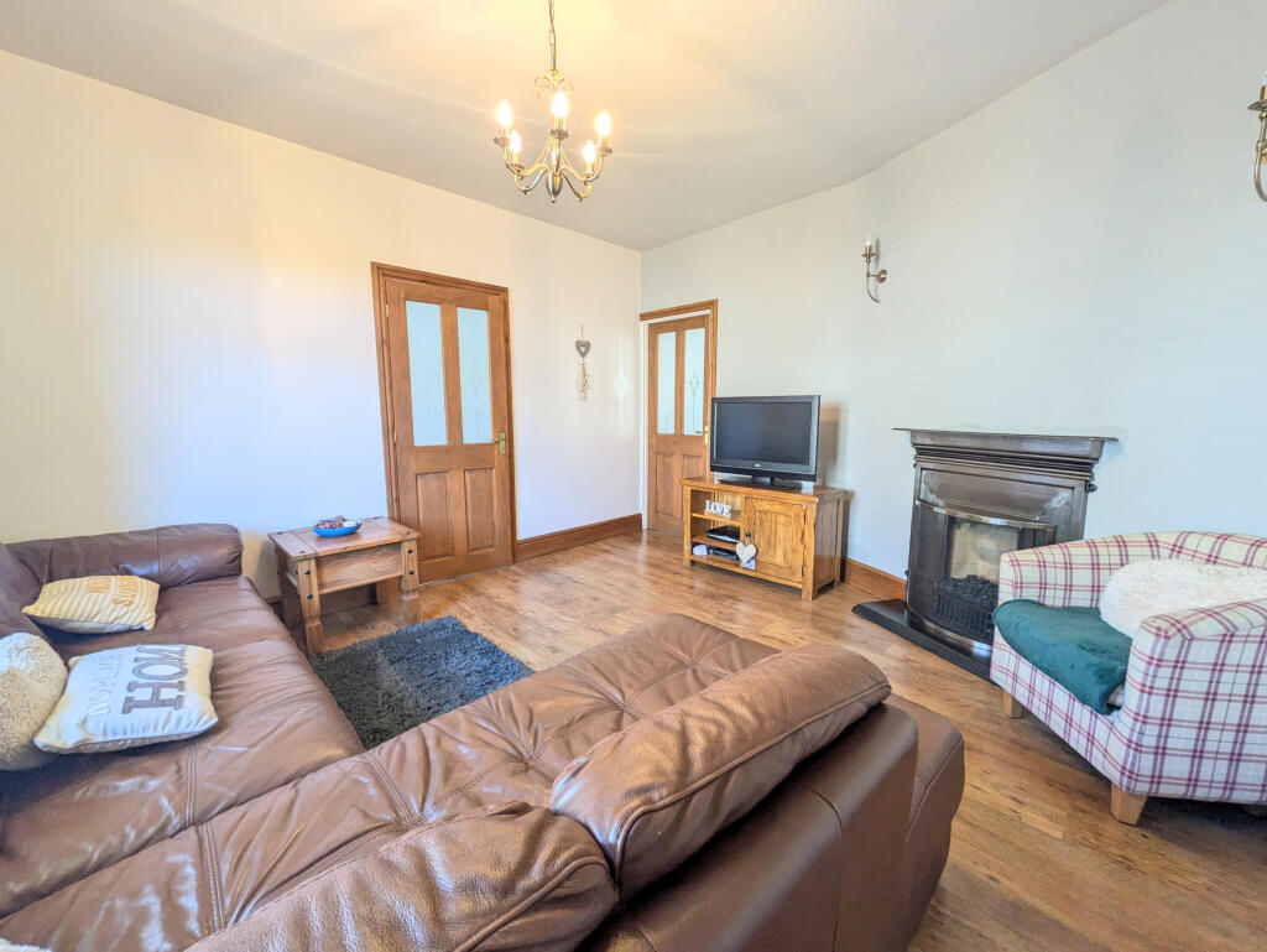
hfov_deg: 102.0
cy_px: 476
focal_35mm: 14
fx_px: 513
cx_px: 634
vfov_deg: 85.7
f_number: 2.2
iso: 118
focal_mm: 1.83
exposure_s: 1/50
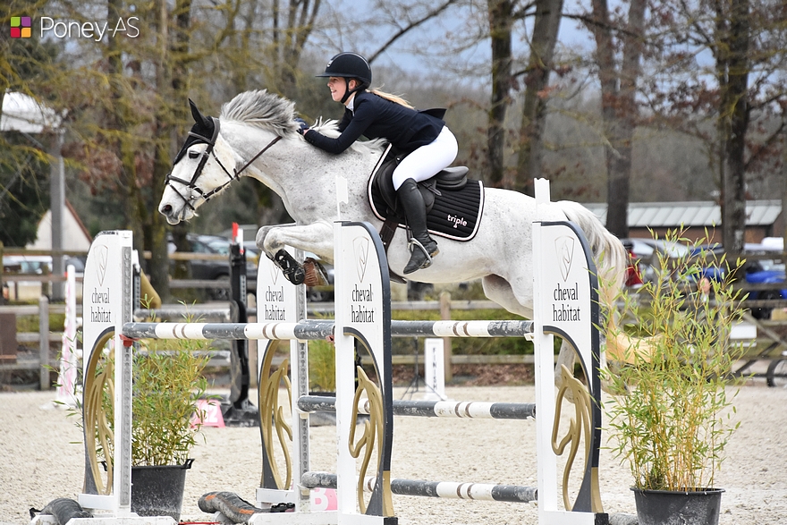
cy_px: 262
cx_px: 394
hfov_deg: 6.9
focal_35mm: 300
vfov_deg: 4.6
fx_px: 6559
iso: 2000
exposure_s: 1/1600
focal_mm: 200
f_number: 5.6
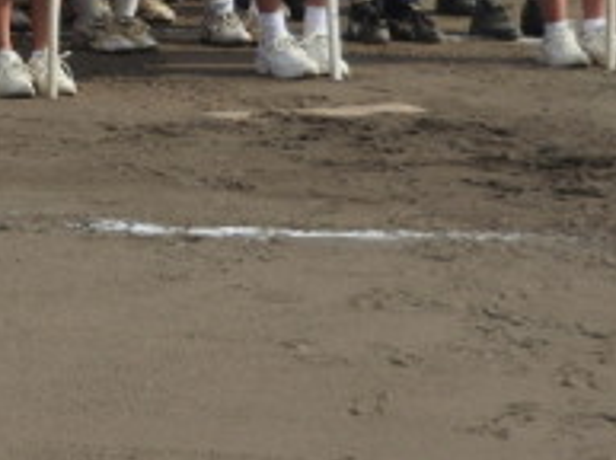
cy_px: -220
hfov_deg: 6.6
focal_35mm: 296
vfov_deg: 5.0
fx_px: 5258
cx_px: -176
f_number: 4.8
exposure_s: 1/500
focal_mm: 17
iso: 100
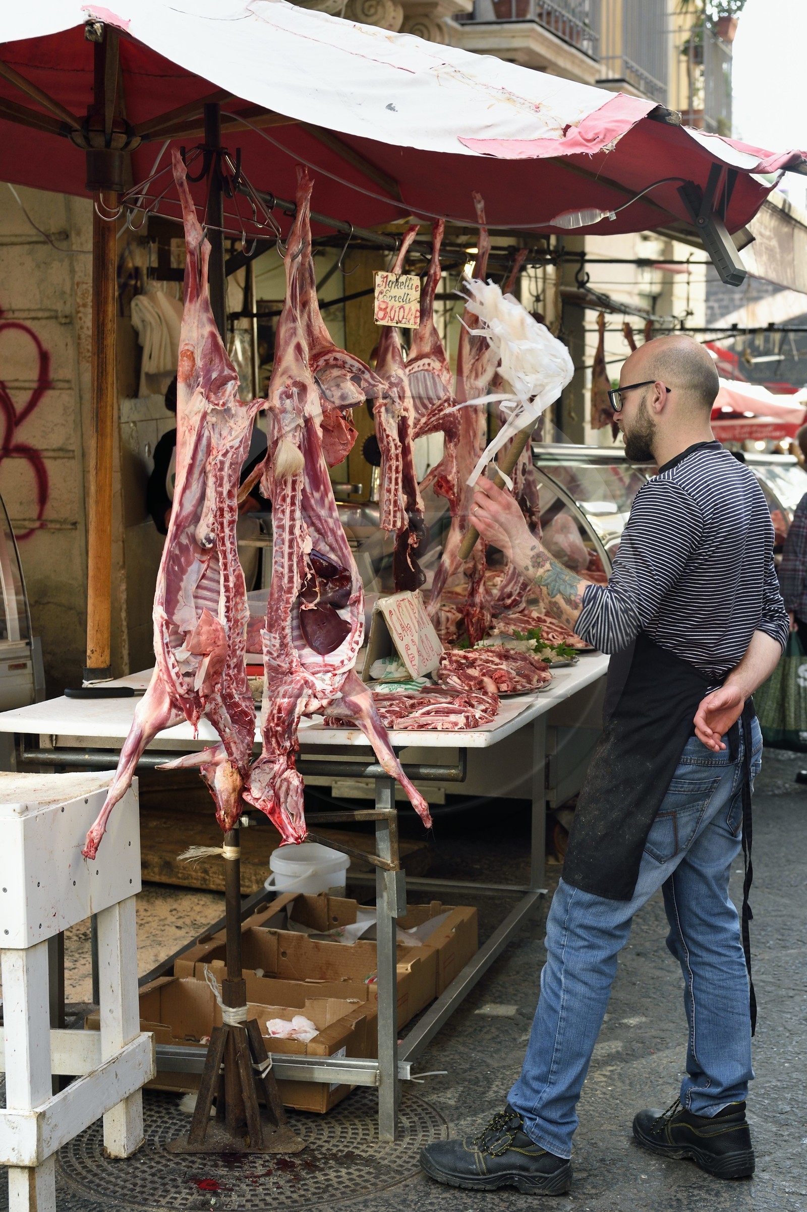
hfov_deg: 24.6
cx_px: 404
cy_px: 606
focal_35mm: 55
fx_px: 1851
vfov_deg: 36.3
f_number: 6.3
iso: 800
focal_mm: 55
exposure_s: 1/250
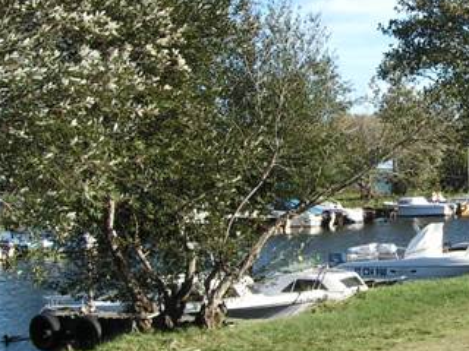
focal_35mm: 76
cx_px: 416
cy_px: 178
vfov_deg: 19.4
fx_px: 1030
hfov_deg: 24.9
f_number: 5.6
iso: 50
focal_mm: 6.3
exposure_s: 1/200
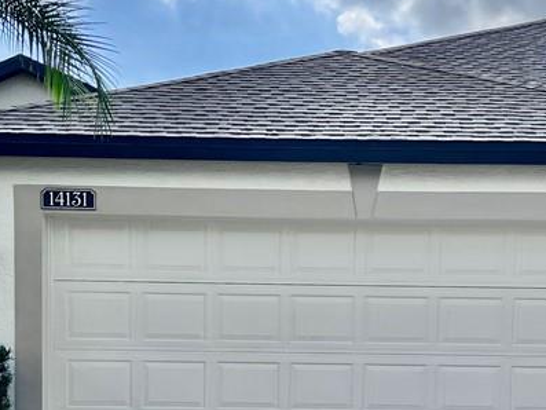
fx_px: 1057
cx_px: 292
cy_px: 374
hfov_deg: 29.0
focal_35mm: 67
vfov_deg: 21.4
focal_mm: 5.1
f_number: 1.6
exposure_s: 1/3135
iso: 50
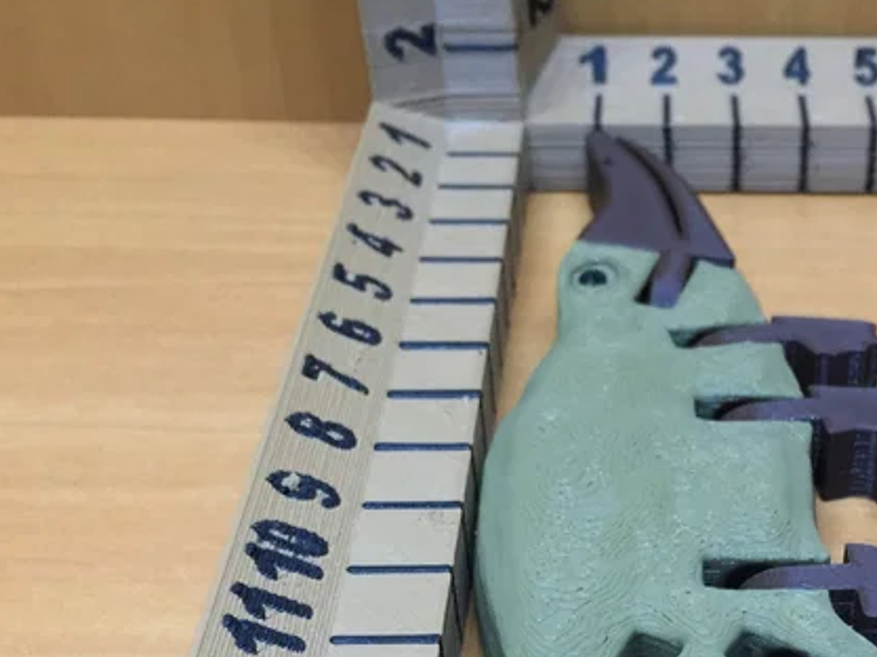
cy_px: 645
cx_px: 731
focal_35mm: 58
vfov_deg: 24.2
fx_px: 1468
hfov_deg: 32.1
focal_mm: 4.15
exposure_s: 1/15
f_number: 2.2
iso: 100
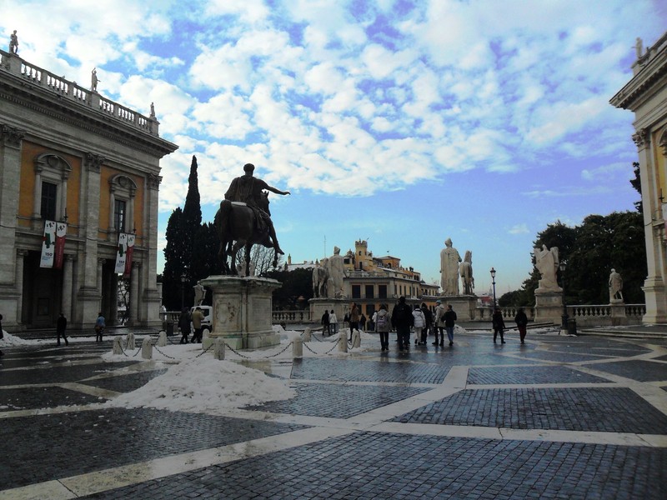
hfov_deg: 65.3
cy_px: 250
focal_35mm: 27
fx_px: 520
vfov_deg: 51.4
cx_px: 334
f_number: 8.9
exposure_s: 1/180
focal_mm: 4.9
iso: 100
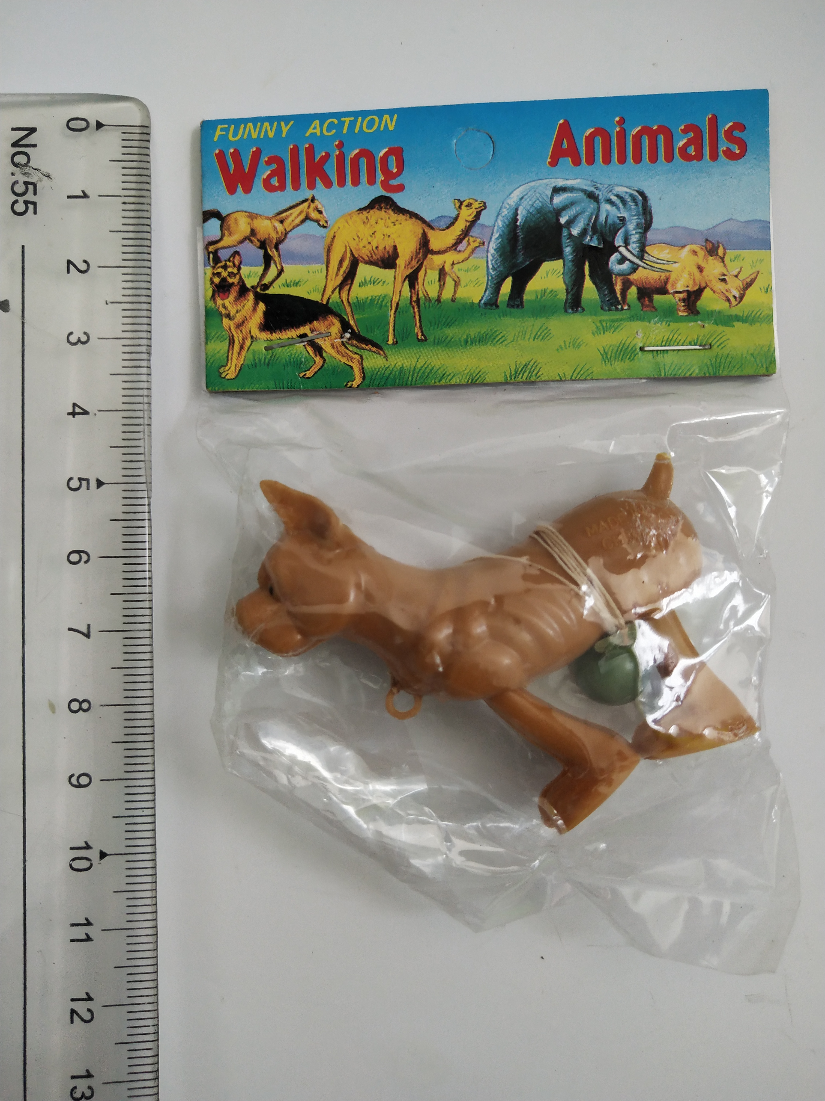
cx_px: 412
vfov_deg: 60.0
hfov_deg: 46.8
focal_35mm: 30
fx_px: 953
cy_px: 550
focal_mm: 3.95
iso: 141
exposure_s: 1/100
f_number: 1.8
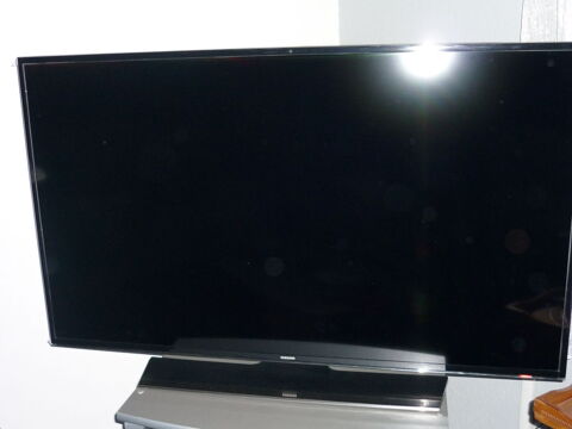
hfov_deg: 47.9
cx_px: 286
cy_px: 214
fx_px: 644
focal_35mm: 39
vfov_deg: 36.8
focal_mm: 6.4
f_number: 3
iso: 250
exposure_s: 1/8
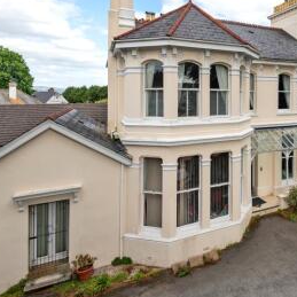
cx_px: 237
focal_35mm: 25
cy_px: 129
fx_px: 243
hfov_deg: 58.2
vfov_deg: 62.7
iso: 400
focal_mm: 16
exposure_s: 1/640
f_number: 6.3
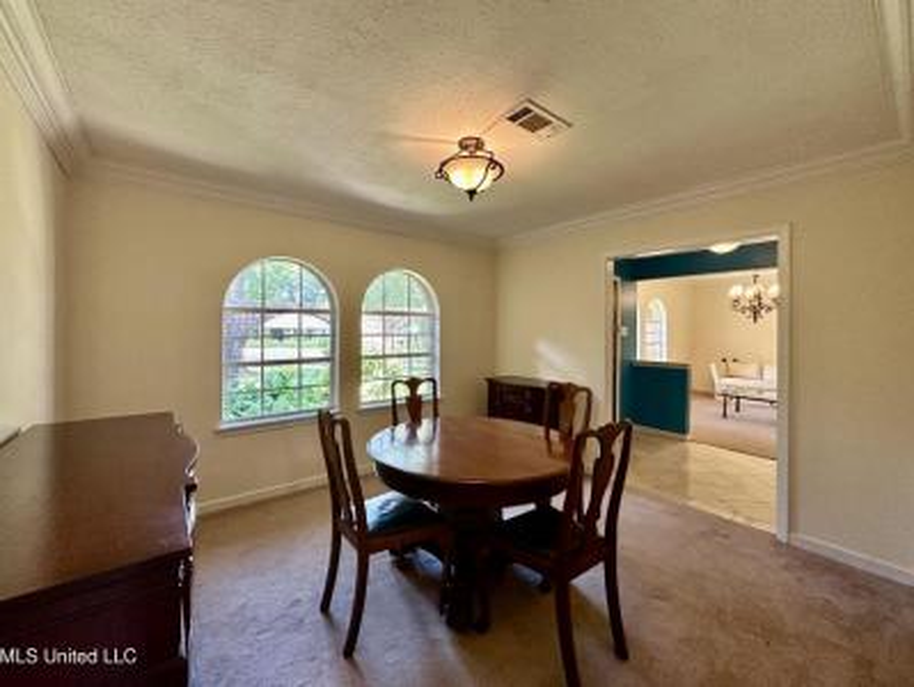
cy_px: 344
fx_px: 370
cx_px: 457
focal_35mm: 14
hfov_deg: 102.0
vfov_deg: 85.8
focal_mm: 2.22
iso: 320
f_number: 2.2
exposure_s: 1/120
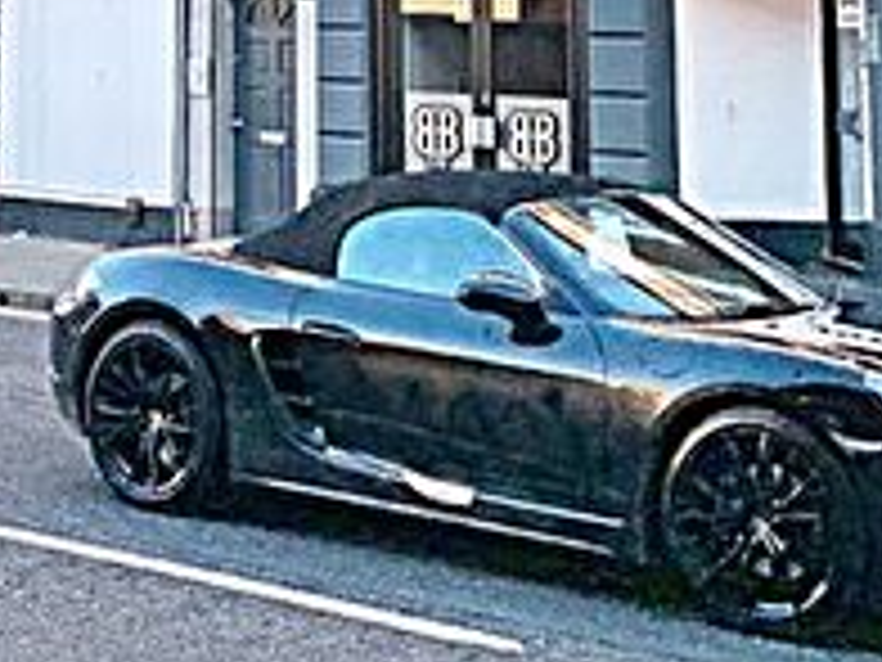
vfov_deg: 15.0
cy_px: -268
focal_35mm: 93
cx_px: 9
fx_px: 2370
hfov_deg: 20.4
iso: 25
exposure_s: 1/558
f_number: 1.8
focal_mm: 4.25
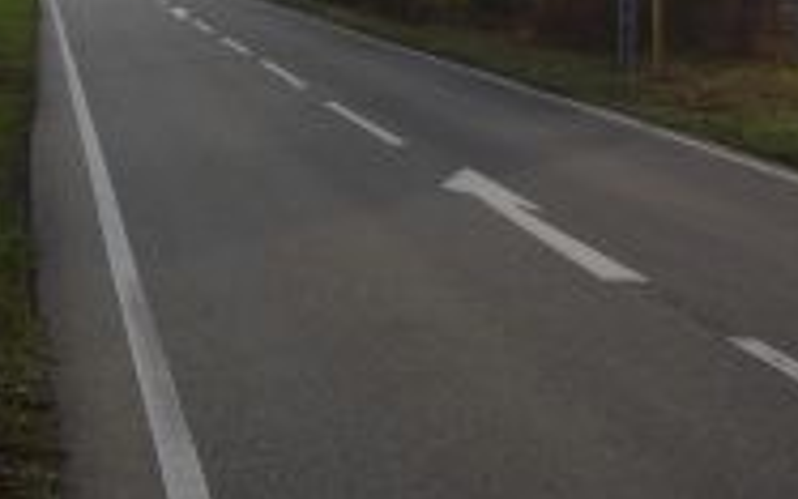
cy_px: -55
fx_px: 1893
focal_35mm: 87
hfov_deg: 23.1
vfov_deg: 14.7
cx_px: 60
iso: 100
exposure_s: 1/320
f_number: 4
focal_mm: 5.2
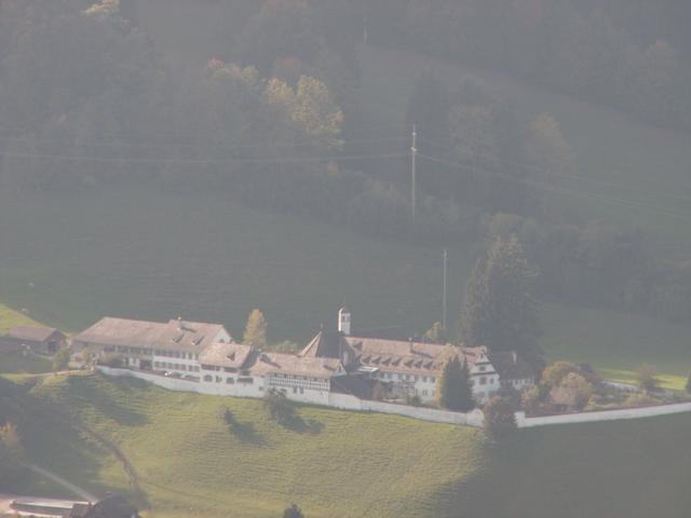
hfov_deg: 6.1
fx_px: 6528
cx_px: 346
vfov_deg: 4.5
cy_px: 259
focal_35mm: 327
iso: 50
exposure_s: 1/250
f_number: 4.5
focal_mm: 54.15
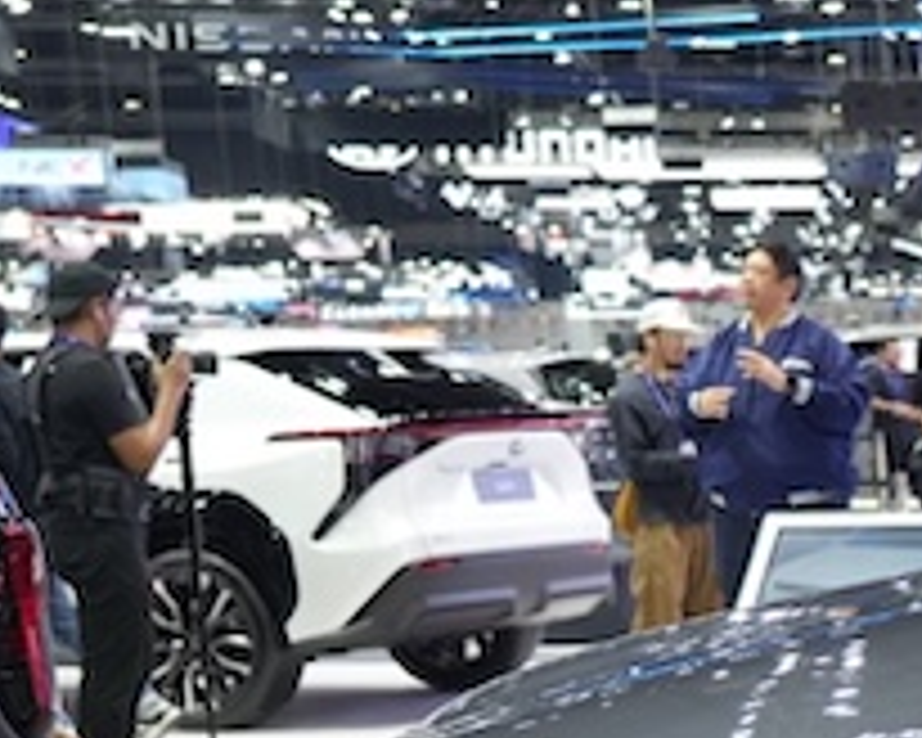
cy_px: 889
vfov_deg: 13.6
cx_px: 1759
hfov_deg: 14.8
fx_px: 3002
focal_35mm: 110
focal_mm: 30
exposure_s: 1/160
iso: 1250
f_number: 4
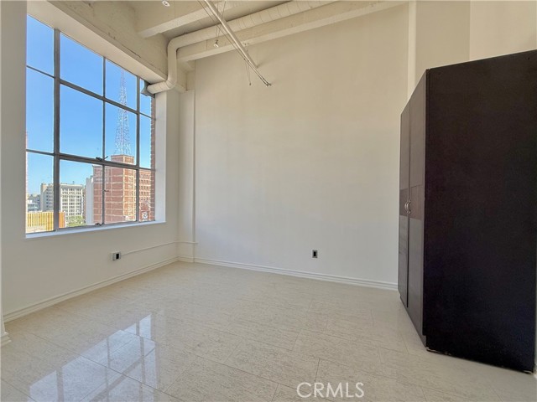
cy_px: 201
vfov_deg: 85.7
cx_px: 268
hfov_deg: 102.1
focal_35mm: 14
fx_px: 217
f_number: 2.2
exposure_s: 1/357
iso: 64
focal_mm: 2.22
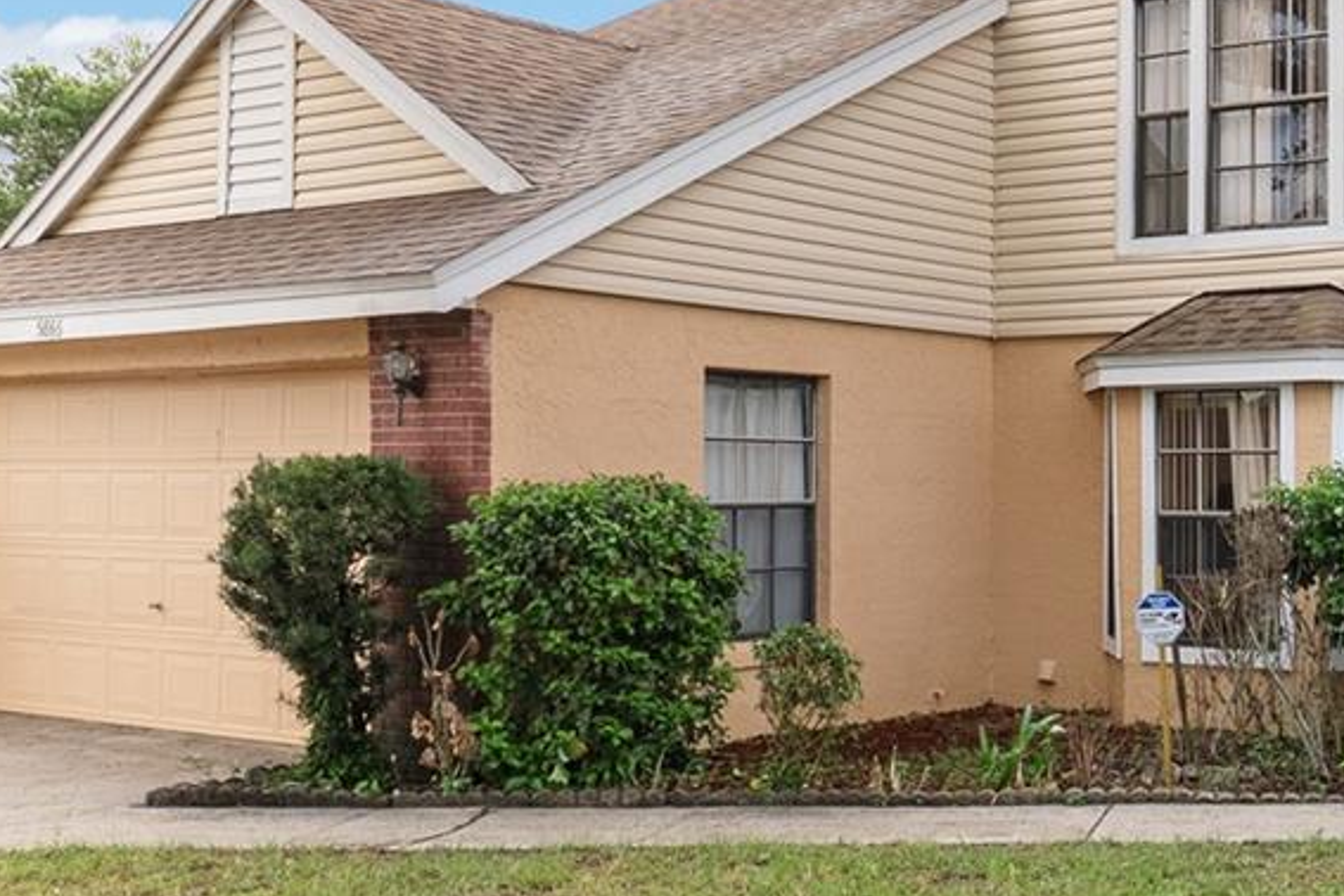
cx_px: 1391
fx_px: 1792
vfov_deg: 28.1
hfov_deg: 36.3
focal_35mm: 48
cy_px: 479
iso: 400
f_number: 8
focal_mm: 17
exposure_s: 1/80
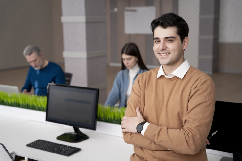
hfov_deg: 36.2
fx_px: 370
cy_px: 80
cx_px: 121
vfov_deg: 24.6
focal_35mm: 55
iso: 320
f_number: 3.2
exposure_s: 1/800
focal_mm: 55.1
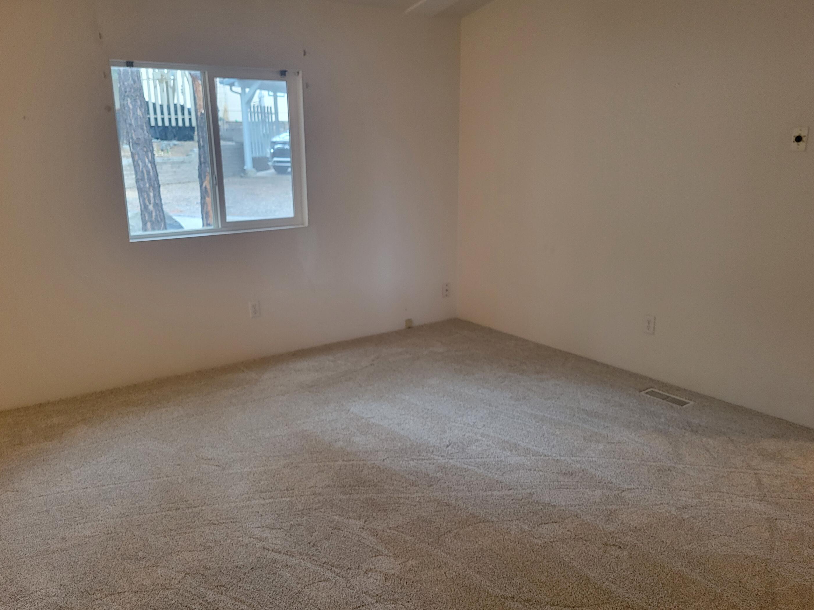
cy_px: 328
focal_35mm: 28
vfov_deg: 49.7
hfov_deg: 63.4
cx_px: 400
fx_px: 658
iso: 320
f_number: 1.8
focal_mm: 5.4
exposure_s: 1/40
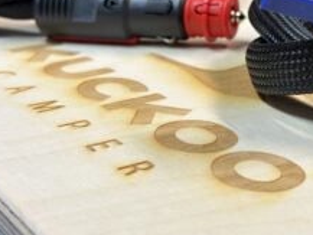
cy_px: 47
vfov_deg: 15.8
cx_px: 264
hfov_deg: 20.8
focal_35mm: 93
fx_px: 841
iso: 125
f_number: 1.78
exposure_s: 1/100
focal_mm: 6.86
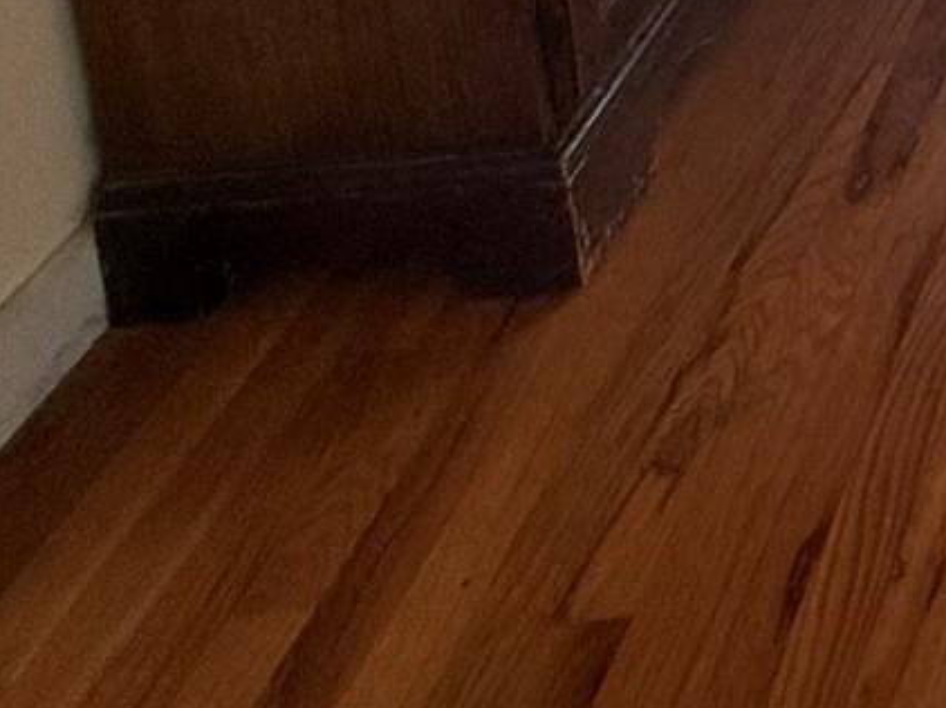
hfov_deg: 19.5
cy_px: -959
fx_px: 1857
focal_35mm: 68
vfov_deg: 14.6
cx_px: 1791
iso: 64
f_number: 2.2
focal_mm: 2.22
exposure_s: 1/159
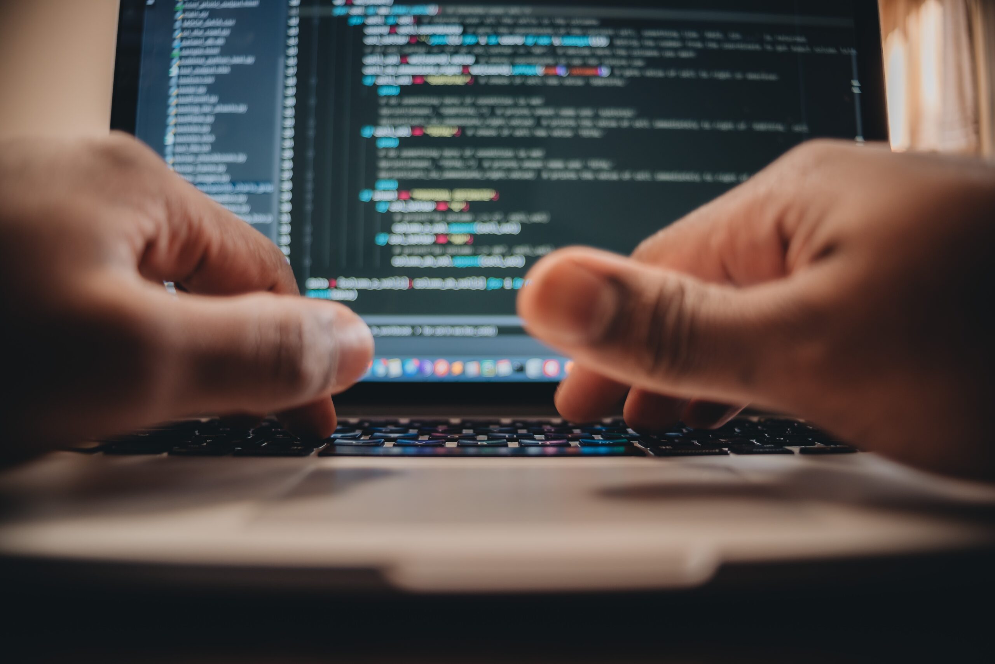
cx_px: 498
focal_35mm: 35
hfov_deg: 54.4
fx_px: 968
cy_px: 332
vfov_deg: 37.9
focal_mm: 35
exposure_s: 1/50
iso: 400
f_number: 3.5
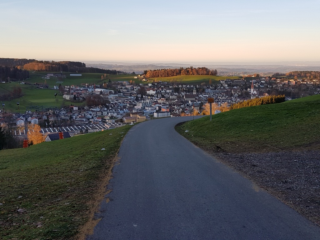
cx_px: 160
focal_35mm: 26
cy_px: 120
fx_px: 240
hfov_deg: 67.3
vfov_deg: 53.1
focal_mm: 4.2
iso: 40
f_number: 1.7
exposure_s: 1/362
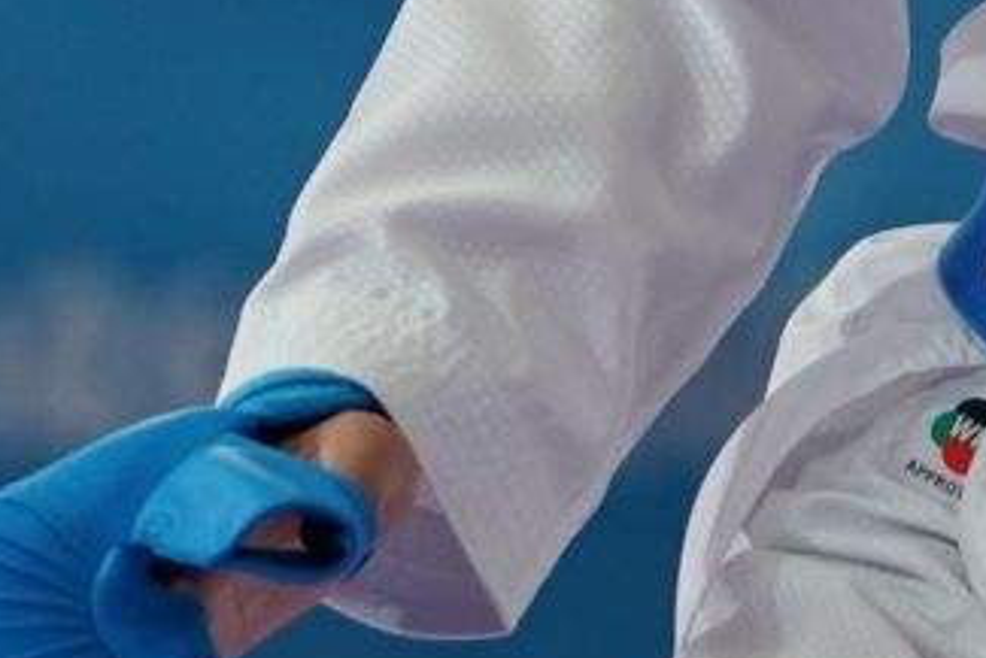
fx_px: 35154
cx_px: 1541
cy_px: -1067
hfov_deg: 1.6
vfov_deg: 1.1
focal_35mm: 1283
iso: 1000
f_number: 2.8
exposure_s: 1/1000
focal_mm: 155
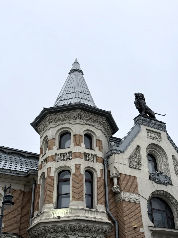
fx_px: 329
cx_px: 89
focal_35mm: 48
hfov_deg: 30.3
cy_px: 119
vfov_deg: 39.7
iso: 100
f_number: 1.78
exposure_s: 1/255
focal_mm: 6.76
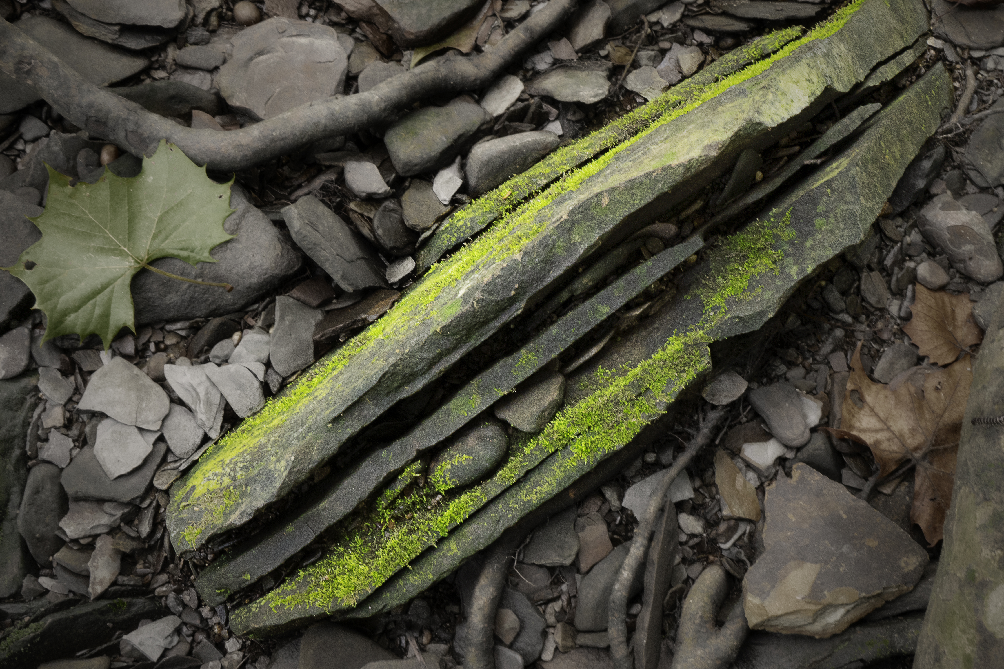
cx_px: 502
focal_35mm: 61
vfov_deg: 22.3
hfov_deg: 32.9
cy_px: 334
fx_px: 1701
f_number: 10
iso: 640
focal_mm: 22.4
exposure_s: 1/15
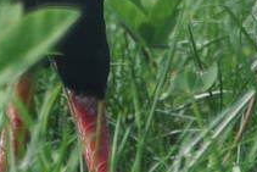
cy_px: -323
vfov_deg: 0.7
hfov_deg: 1.0
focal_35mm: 2046
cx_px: 223
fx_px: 14616
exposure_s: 1/1000
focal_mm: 180
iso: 400
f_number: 5
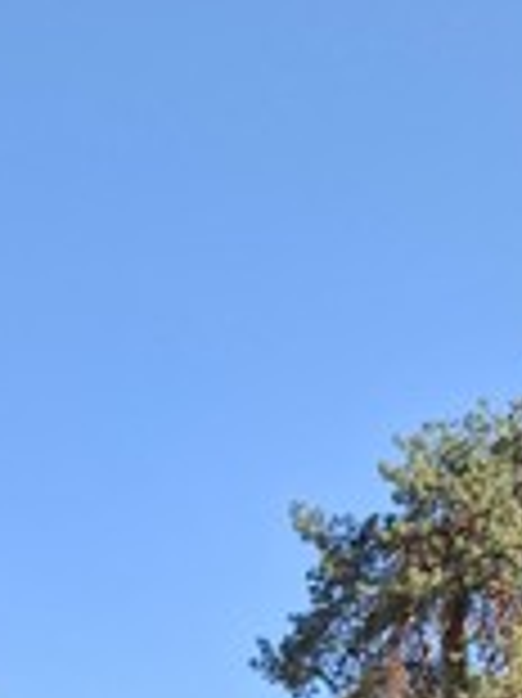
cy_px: 1162
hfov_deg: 16.4
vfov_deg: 18.4
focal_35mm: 89
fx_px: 1792
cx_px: 86
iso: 50
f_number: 1.8
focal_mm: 5.54
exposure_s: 1/1012
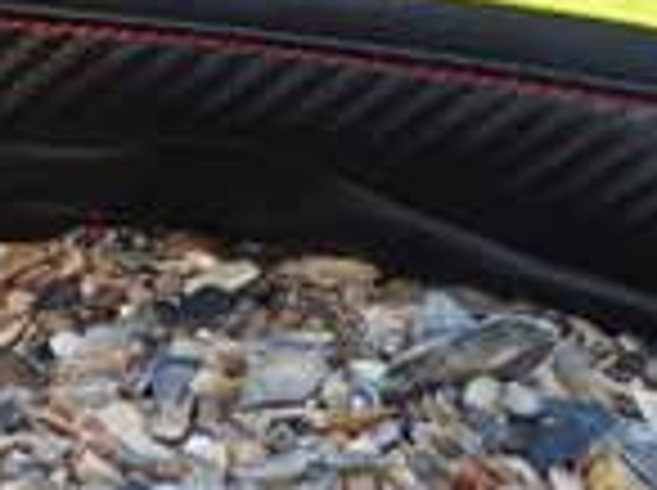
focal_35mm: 462
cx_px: 99
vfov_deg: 3.2
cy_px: -139
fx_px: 8754
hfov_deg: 4.3
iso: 200
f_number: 5
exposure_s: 1/60
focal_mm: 17.5
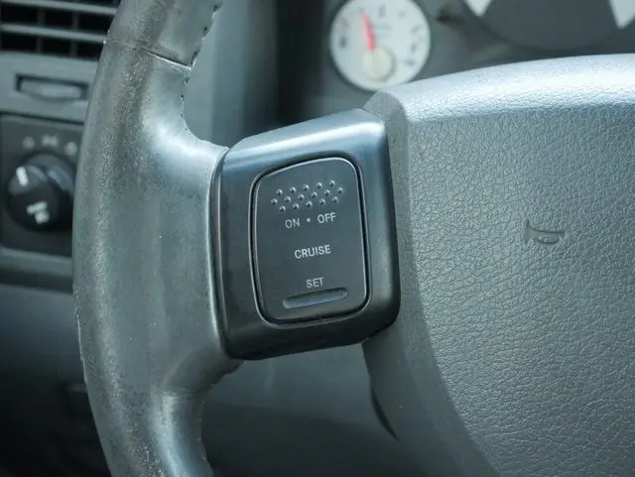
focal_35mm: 84
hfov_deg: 23.3
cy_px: 238
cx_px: 318
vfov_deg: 17.6
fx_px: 1542
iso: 3200
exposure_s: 1/100
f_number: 5.6
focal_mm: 42
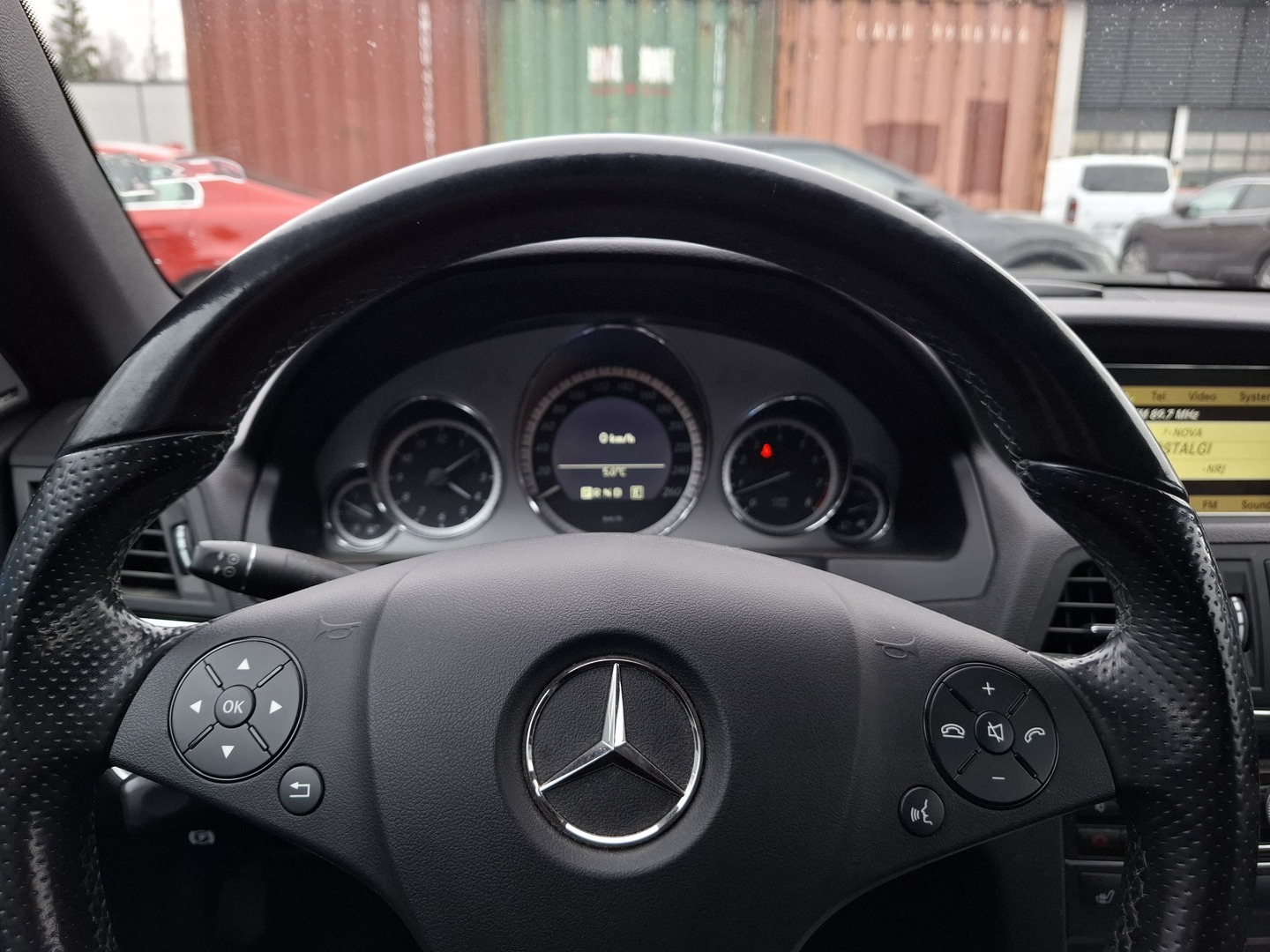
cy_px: 476
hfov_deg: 73.9
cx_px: 635
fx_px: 844
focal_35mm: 23
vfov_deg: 58.9
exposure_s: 1/100
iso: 160
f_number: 1.8
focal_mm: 5.54
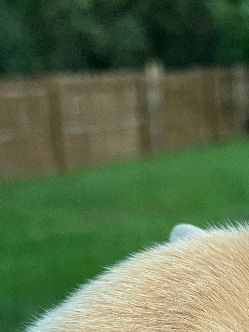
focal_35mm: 95
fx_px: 911
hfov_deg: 15.0
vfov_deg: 19.3
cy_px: 417
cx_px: 303
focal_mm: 3.99
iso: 200
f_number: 1.8
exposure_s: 1/60
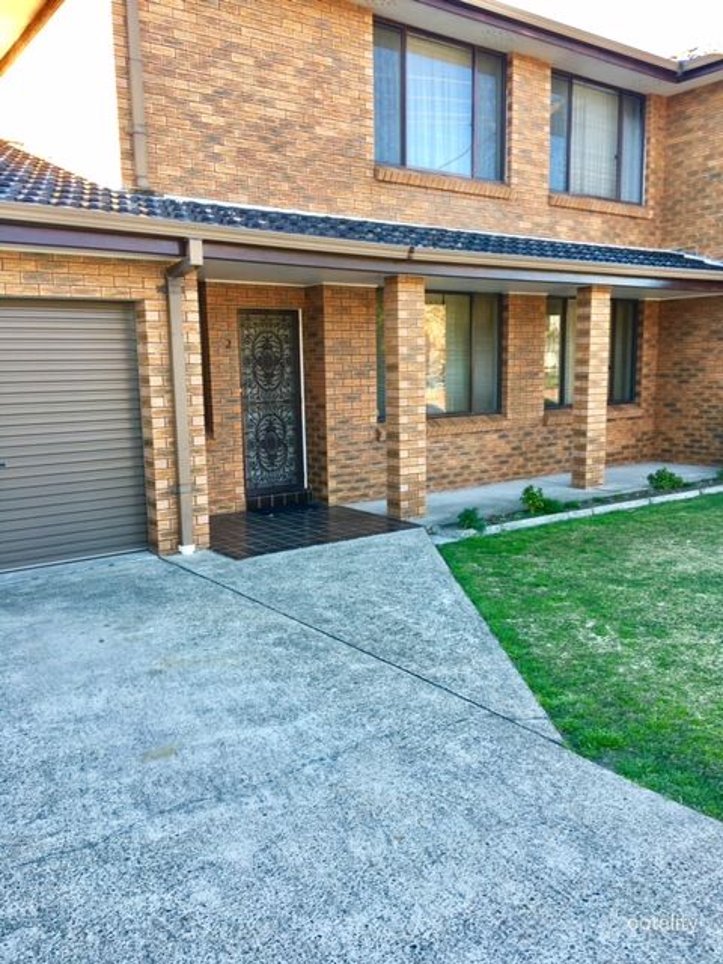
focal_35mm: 29
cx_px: 362
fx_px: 808
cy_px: 482
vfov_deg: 61.7
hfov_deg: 48.2
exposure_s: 1/100
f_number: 2.2
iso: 32
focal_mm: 4.15
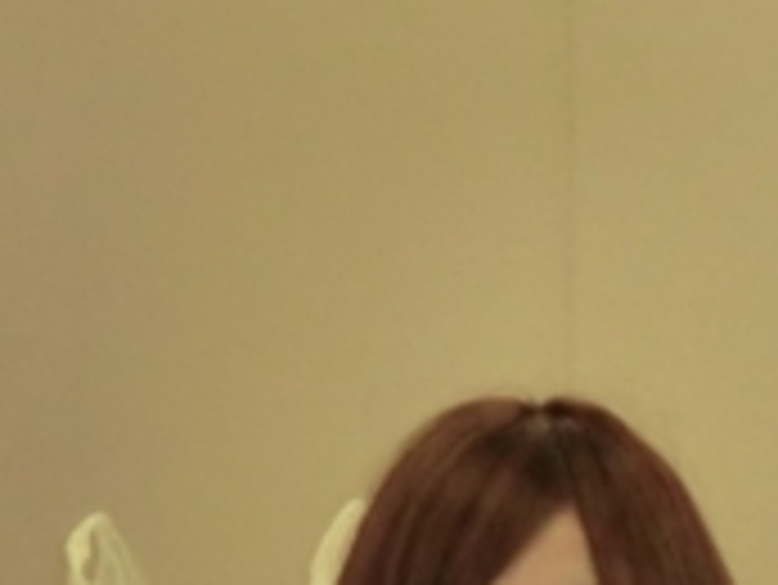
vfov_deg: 3.6
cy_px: 1292
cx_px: 1223
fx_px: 9244
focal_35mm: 411
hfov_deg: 4.8
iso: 400
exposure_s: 1/60
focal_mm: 16
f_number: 4.8
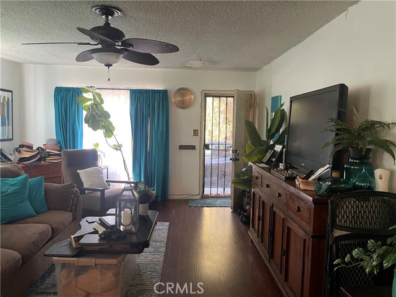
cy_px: 148
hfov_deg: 69.4
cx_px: 198
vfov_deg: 54.9
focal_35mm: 25
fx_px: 286
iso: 400
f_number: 1.6
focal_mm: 5.1
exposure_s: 1/40
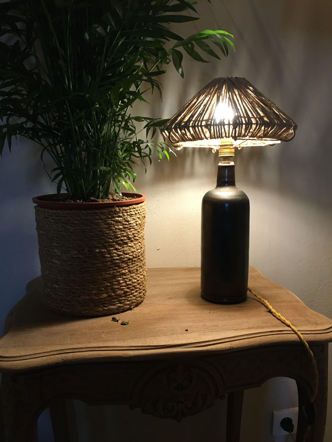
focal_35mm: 29
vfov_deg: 61.7
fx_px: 371
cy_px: 221
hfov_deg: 48.2
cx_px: 166
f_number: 2.2
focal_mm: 4.15
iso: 200
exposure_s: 1/33
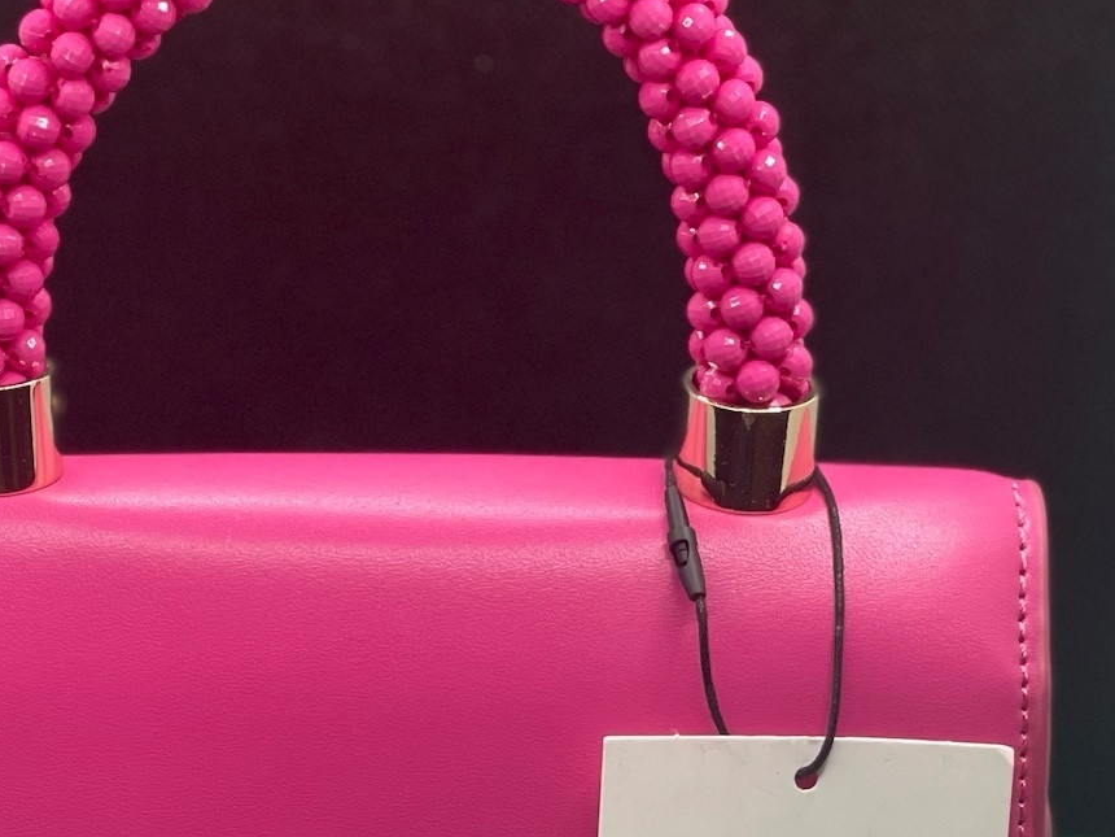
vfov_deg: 9.9
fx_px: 4832
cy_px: 698
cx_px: 285
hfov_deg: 13.1
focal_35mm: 150
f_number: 2.2
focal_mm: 7.5
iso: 125
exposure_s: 1/121
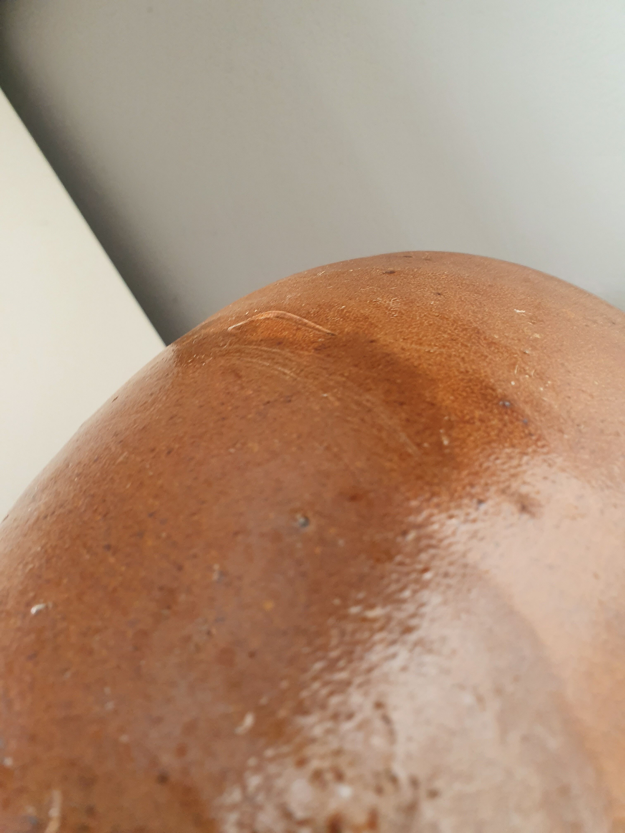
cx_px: 312
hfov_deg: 53.1
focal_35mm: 26
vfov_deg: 67.3
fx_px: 626
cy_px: 416
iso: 125
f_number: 2.4
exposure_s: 1/100
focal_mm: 4.32
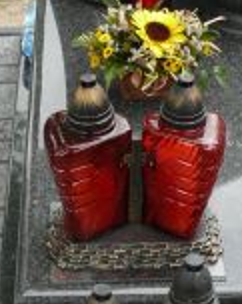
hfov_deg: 14.1
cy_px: 120
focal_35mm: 108
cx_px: 200
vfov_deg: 17.8
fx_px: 970
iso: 100
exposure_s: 1/100
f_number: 4
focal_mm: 7.4
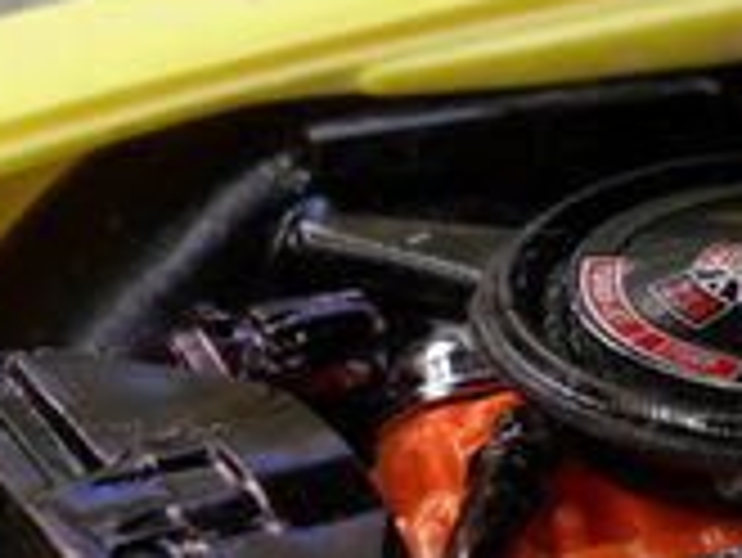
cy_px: 526
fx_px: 2917
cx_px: 814
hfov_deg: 14.2
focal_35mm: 136
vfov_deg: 10.8
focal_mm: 6.3
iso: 100
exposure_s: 1/125
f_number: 3.2
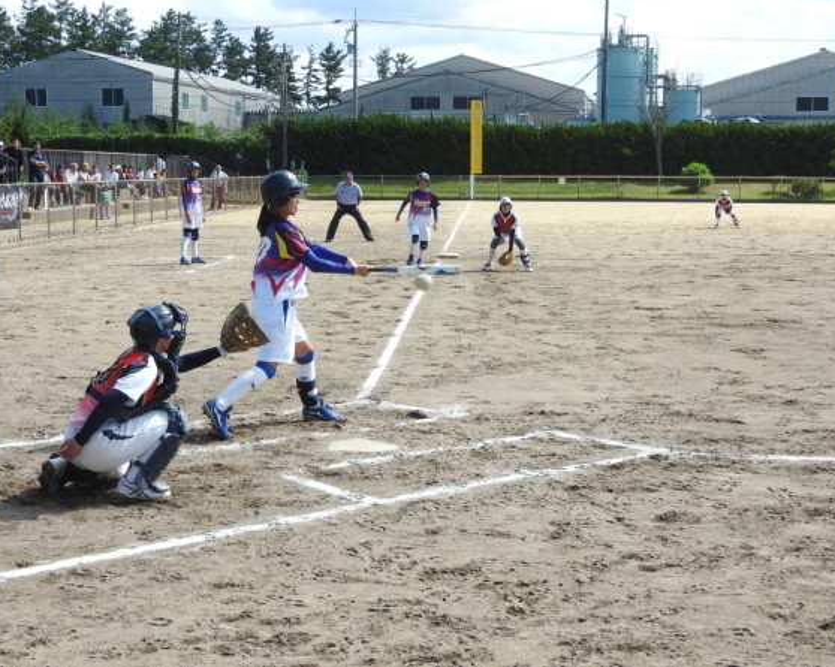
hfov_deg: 30.0
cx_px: 413
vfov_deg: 24.2
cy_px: 332
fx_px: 1556
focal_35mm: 63
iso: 100
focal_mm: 10.7
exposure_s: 1/500
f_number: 4.2
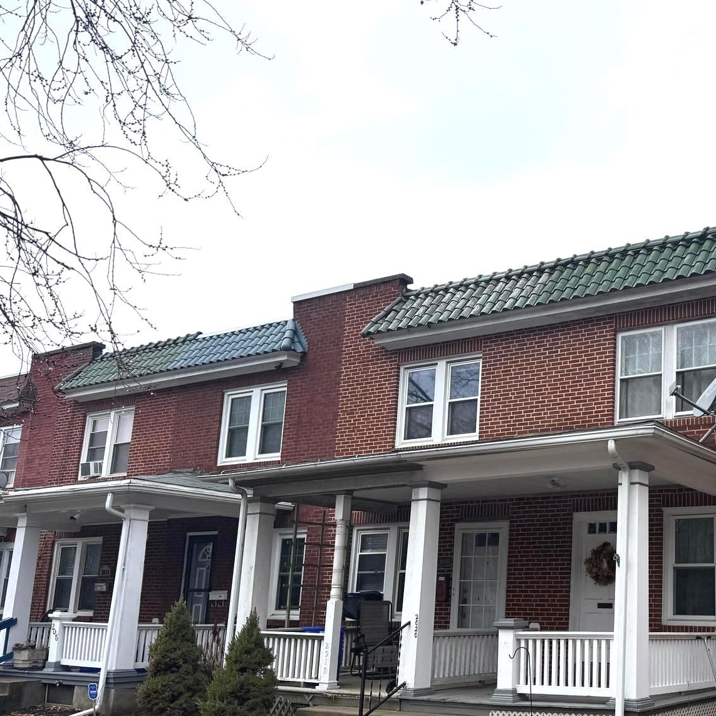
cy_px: 437
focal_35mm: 38
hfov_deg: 40.9
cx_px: 628
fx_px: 889
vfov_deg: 43.6
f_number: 1.78
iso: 80
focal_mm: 6.76
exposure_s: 1/2053
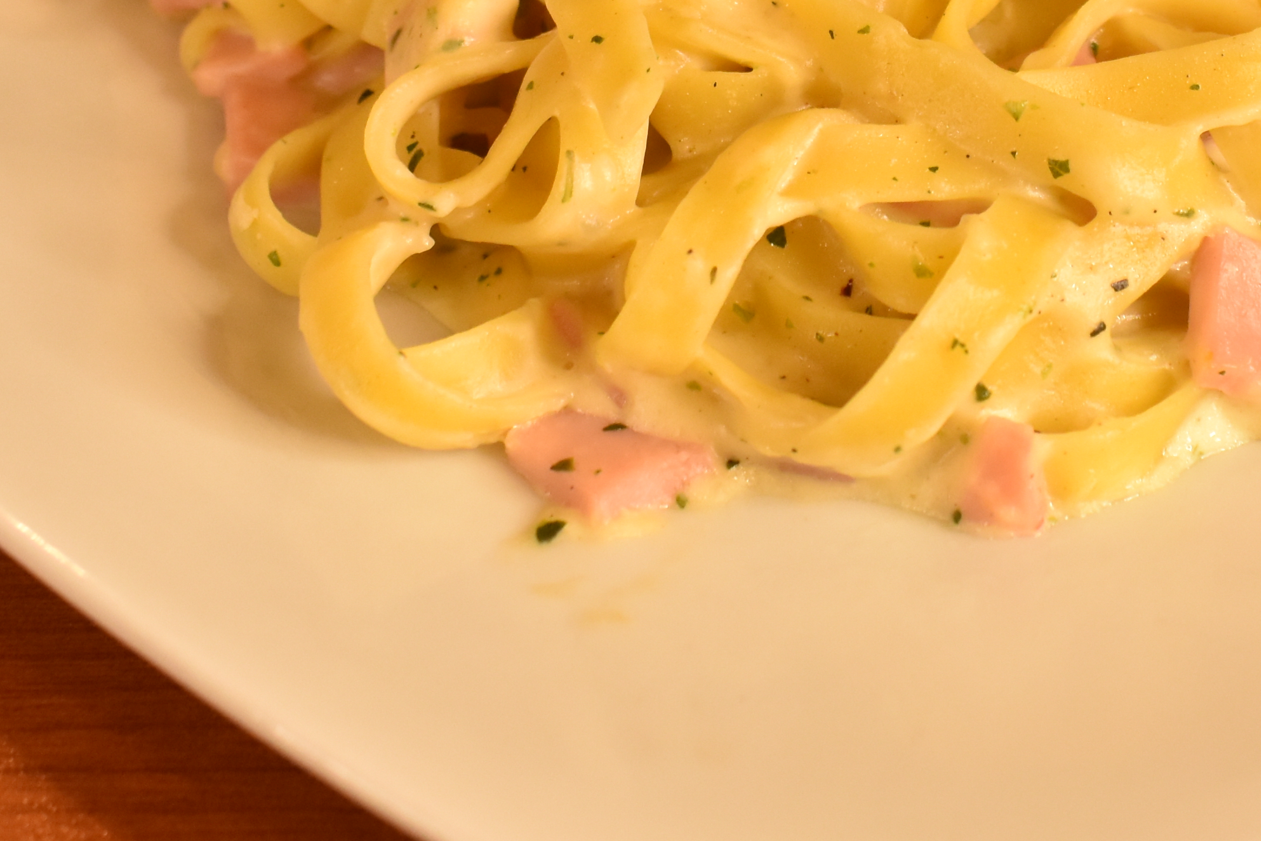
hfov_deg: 24.0
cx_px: 878
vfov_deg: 16.0
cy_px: 32
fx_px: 2942
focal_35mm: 84
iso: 800
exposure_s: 1/50
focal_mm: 20
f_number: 4.5
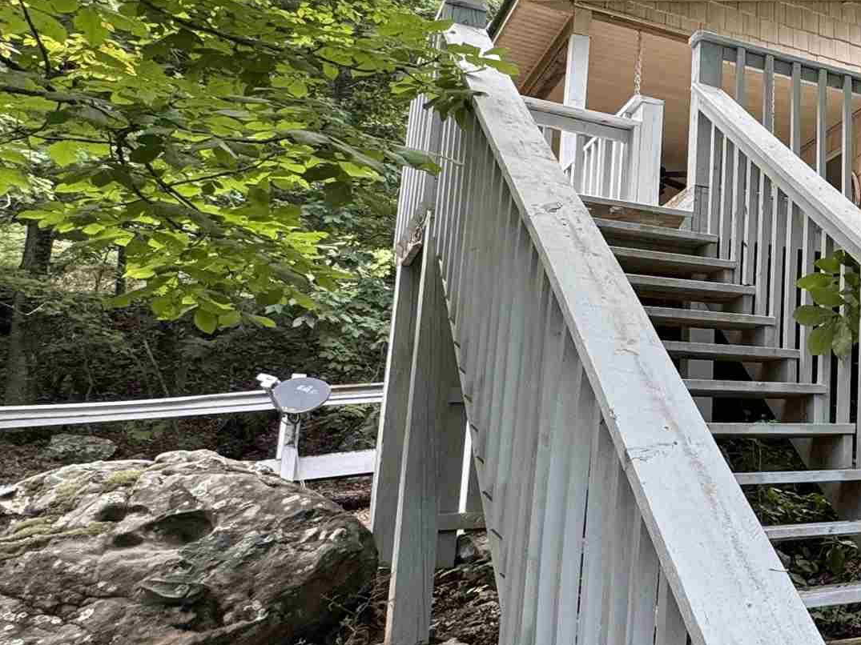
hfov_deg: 34.7
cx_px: 1088
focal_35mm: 40
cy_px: 278
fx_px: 995
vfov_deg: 35.9
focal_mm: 2.22
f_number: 2.2
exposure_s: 1/99
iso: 80
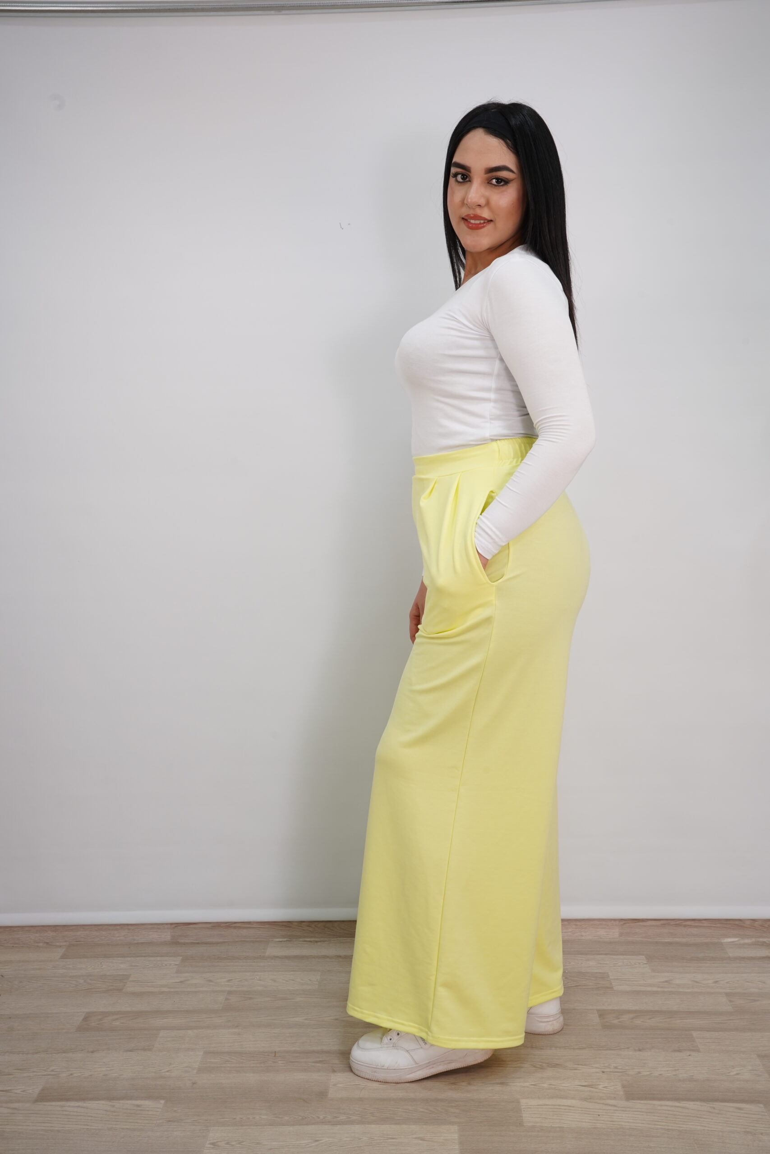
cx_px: 385
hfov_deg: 35.1
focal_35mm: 38
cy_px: 577
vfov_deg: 50.7
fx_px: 1219
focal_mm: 38
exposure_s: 1/15
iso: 320
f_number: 13
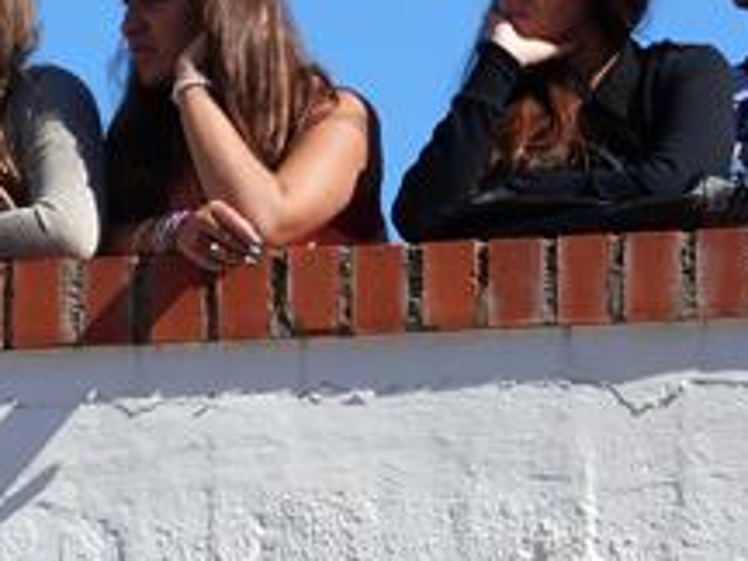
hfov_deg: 4.8
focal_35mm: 414
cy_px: -90
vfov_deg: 3.6
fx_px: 8946
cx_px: 765
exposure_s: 1/400
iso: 100
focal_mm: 25.4
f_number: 5.6
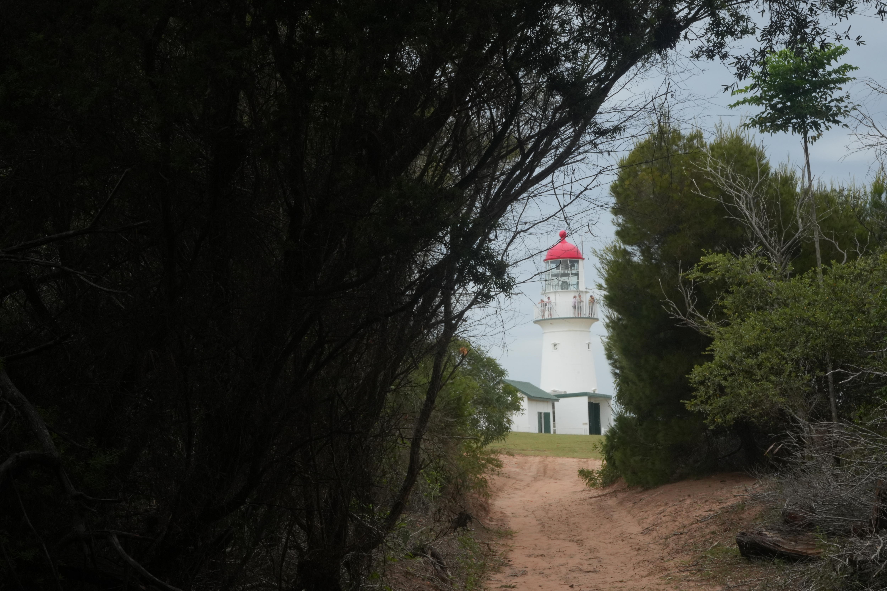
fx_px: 1725
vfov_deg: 19.5
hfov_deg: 28.8
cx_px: 444
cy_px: 296
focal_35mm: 70
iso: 1600
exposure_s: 1/100
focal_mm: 70
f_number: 29
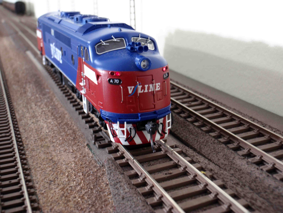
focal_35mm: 40
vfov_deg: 36.0
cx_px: 142
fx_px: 327
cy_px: 106
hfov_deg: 46.8
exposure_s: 1/4
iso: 64
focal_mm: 7.25
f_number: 3.9
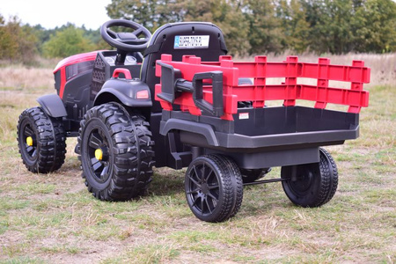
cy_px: 132
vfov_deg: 20.2
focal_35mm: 68
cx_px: 198
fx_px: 742
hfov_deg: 29.9
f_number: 5
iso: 400
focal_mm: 45
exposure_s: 1/400
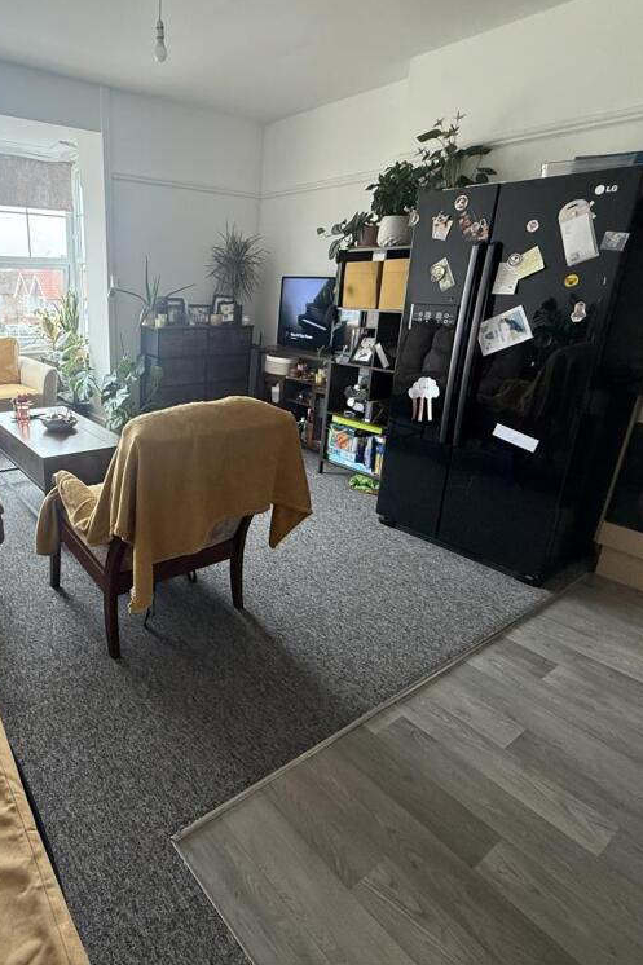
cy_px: 470
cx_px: 193
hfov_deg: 59.8
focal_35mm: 20
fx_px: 536
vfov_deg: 84.0
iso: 200
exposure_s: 1/99
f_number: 2.2
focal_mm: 2.22
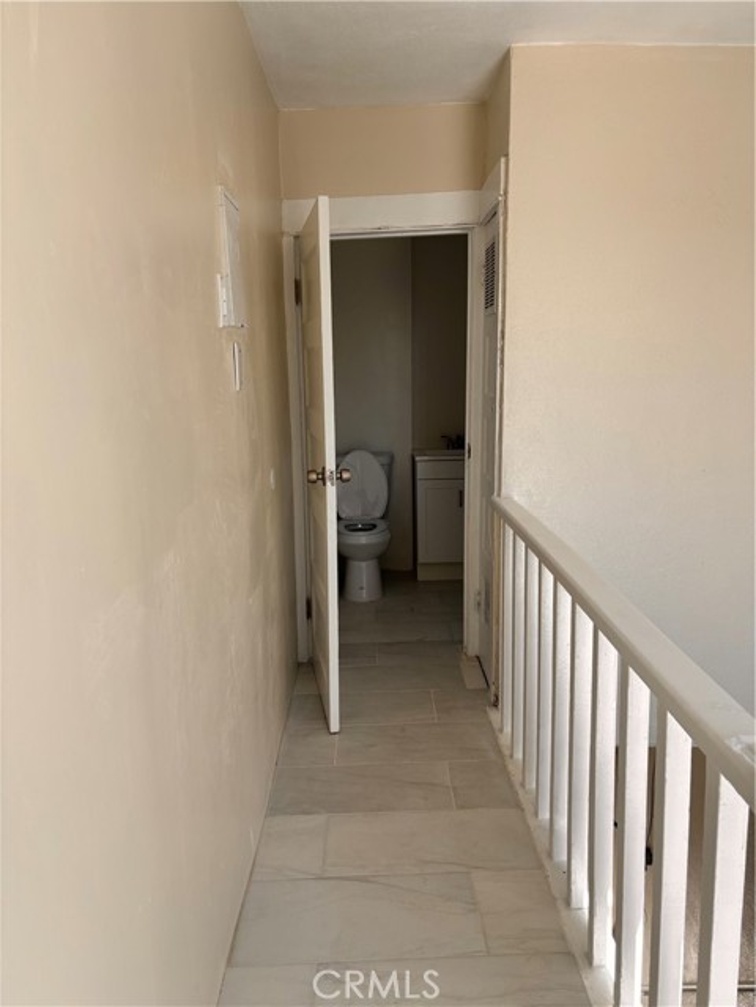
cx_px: 378
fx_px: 757
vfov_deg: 67.3
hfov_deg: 53.1
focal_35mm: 26
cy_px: 504
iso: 50
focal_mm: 5.96
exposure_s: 1/559
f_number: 1.6
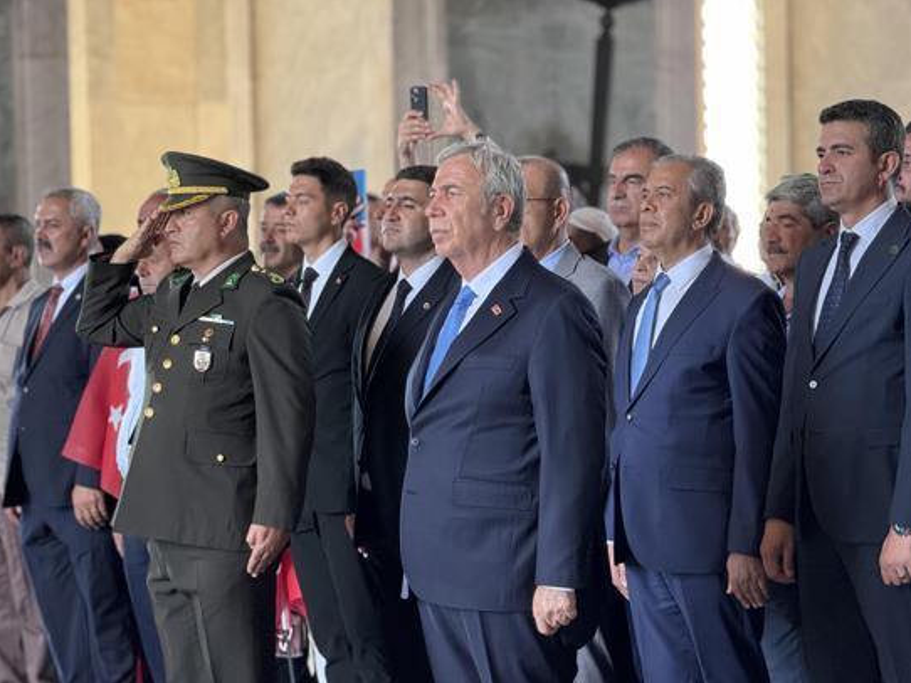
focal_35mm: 121
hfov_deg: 16.3
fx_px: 3183
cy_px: 342
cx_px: 454
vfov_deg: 12.2
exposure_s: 1/60
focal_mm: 15.66
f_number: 2.8
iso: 250
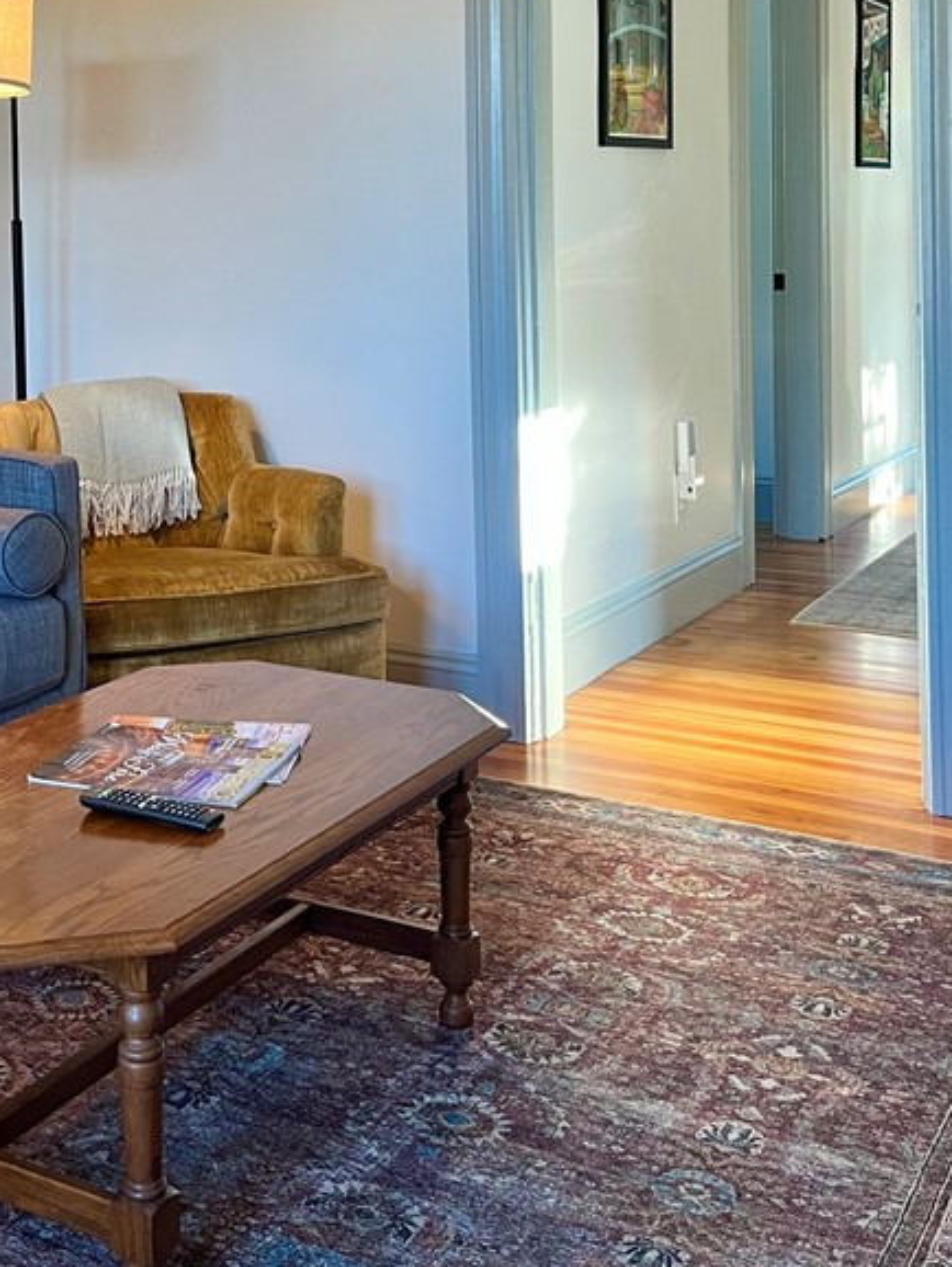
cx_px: 202
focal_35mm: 46
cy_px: 249
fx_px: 1686
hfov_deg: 30.8
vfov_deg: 39.6
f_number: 1.6
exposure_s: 1/60
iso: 160
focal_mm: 5.1
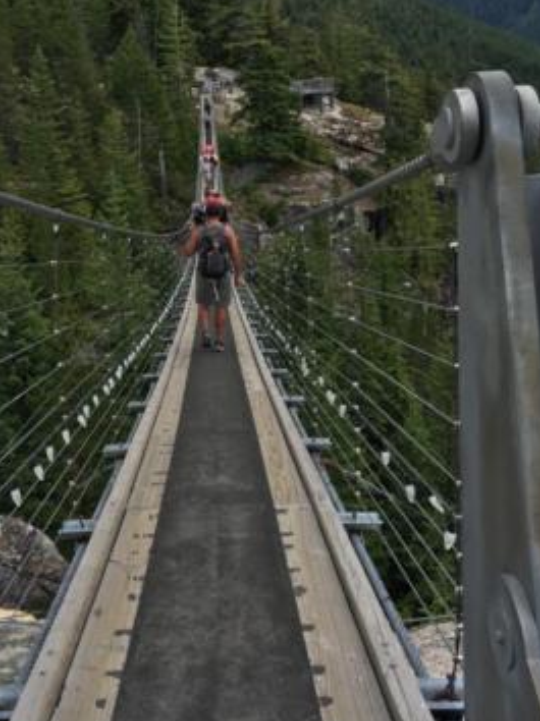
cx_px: 182
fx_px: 854
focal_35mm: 41
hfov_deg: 34.8
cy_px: 275
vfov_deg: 45.5
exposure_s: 1/1350
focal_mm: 4.15
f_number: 2.2
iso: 25
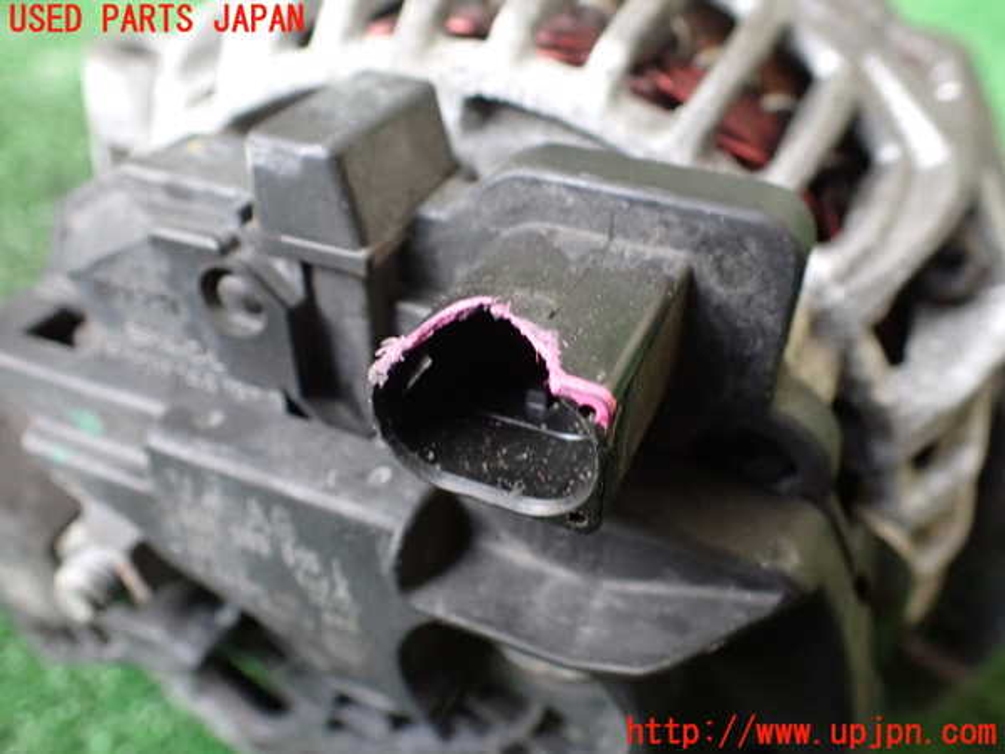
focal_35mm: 30
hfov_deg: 60.0
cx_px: 502
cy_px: 377
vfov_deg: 46.8
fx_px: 871
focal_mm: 5.4
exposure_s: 1/40
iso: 800
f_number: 2.3
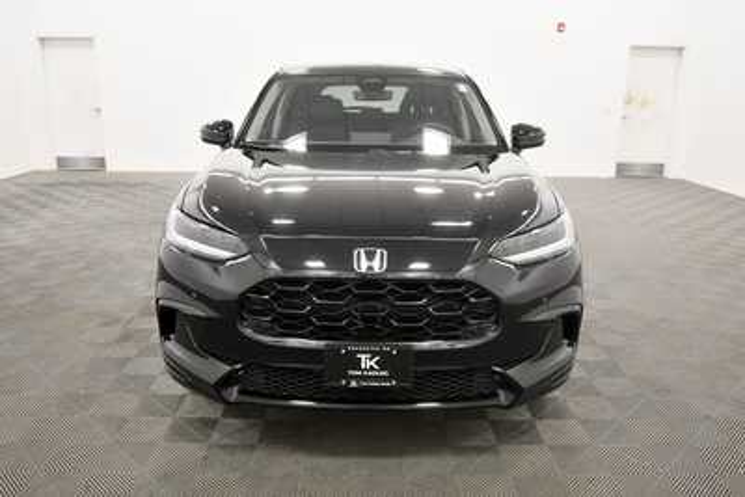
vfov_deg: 43.6
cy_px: 248
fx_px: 621
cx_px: 372
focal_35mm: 30
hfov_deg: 61.9
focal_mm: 20
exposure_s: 1/125
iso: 1600
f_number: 5.6
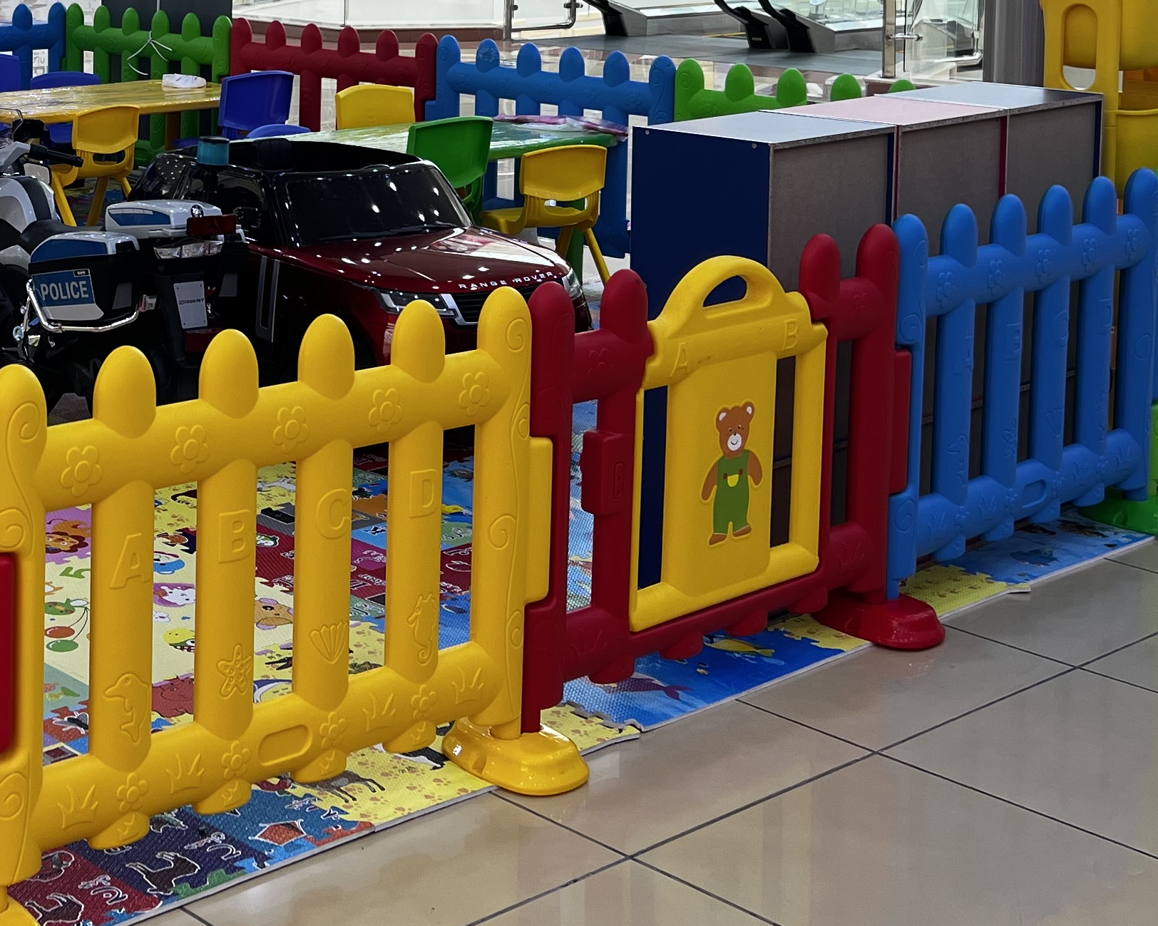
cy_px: 21
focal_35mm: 63
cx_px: 50
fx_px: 2159
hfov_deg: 28.5
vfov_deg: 23.3
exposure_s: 1/100
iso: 40
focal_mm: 5.7
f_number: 1.5
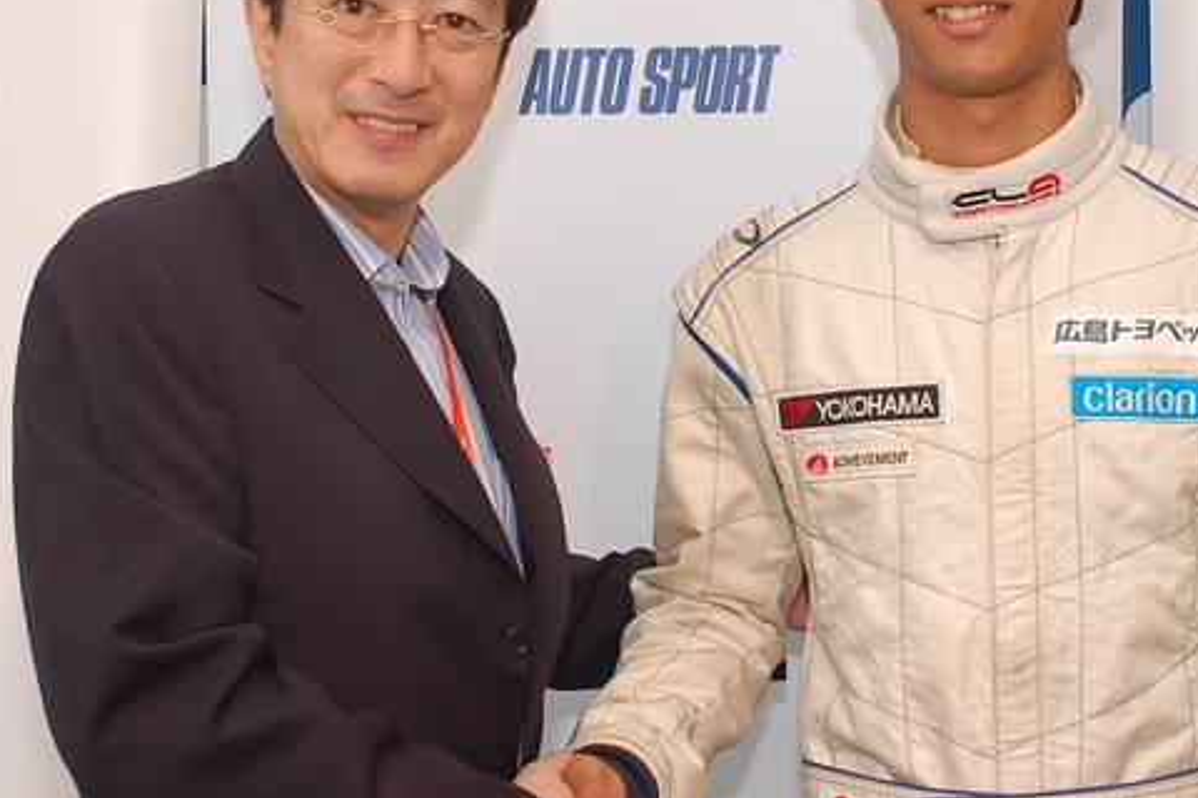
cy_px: 264
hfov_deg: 36.8
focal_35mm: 54
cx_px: 676
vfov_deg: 24.9
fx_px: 1797
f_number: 4.8
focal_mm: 24
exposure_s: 1/90
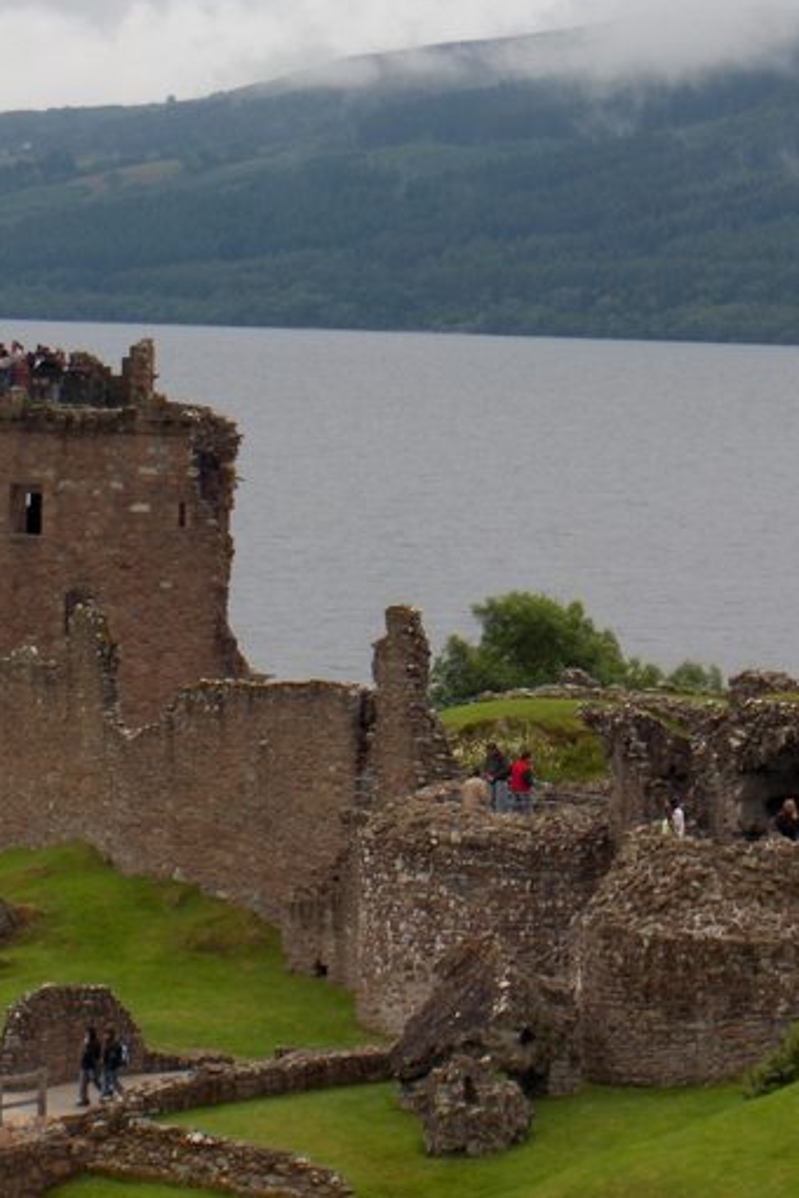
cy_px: 561
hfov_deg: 7.2
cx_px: 329
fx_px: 6358
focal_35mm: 191
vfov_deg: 10.8
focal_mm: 24
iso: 100
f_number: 4.9
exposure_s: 1/182
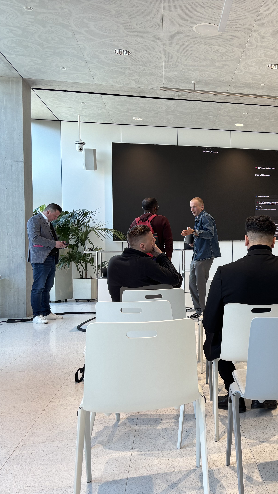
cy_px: 247
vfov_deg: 52.8
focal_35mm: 38
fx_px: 498
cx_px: 311
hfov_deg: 28.2
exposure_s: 1/100
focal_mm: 5.96
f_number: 1.6
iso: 64
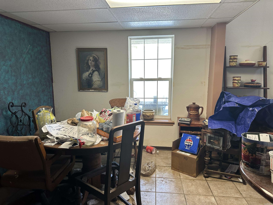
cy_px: 102
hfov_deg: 71.6
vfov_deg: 56.8
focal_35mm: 24
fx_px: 189
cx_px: 136
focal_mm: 6.86
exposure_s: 1/60
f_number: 1.78
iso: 200
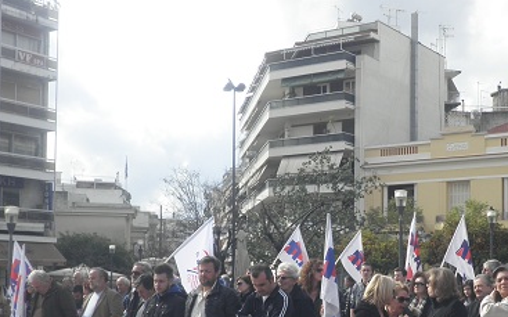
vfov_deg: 20.6
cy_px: 262
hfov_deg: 32.4
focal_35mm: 62
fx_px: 858
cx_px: 372
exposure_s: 1/60
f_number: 10.2
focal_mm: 7
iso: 64
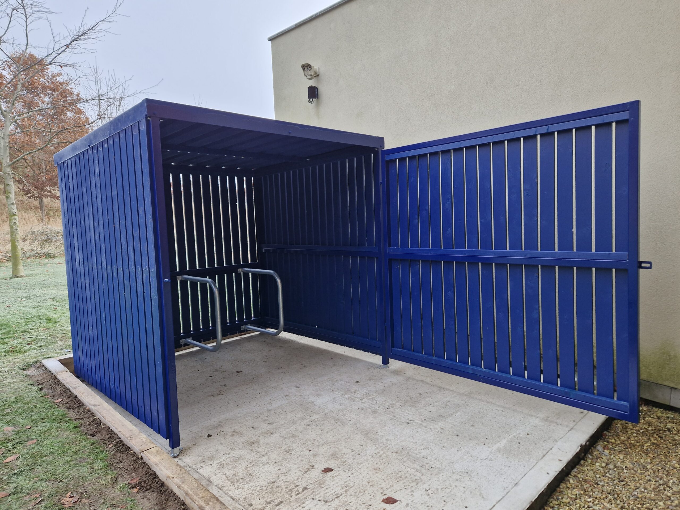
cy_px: 255
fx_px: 452
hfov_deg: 73.9
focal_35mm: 23
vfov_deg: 58.9
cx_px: 340
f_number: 1.8
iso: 80
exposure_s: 1/180
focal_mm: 5.4
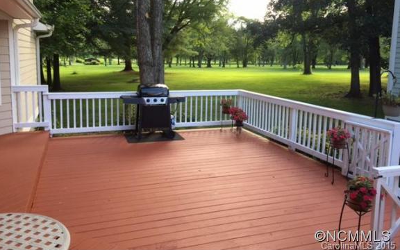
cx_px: 199
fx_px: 338
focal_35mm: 31
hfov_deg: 61.2
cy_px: 101
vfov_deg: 40.4
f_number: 2.2
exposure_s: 1/120
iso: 40
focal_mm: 4.15
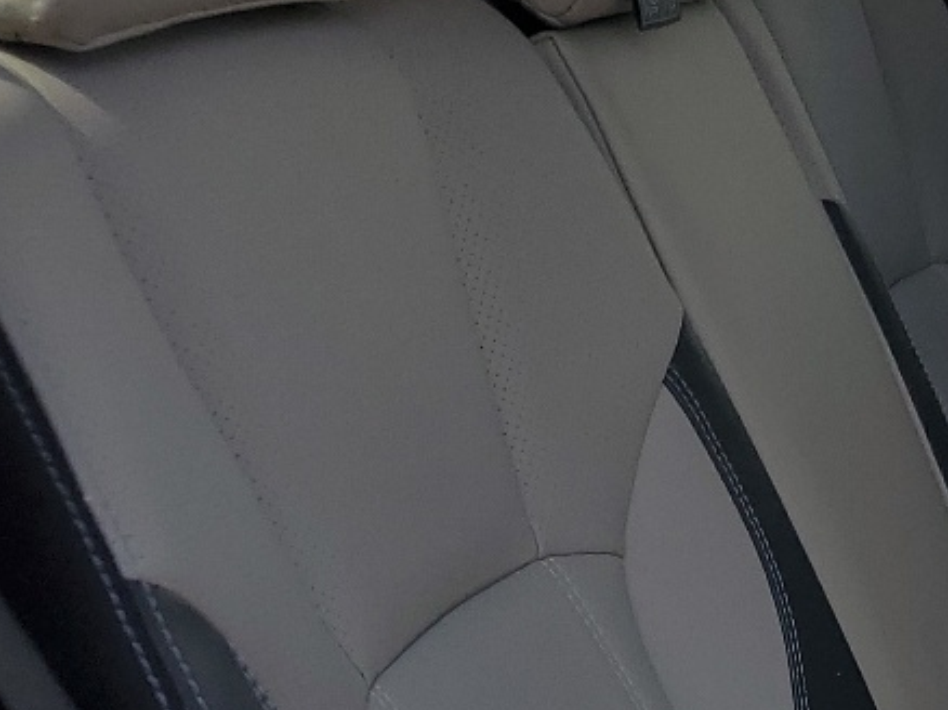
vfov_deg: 15.4
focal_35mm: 95
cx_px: 1628
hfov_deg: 17.4
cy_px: 582
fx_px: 2600
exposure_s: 1/1250
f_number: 1.5
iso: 50
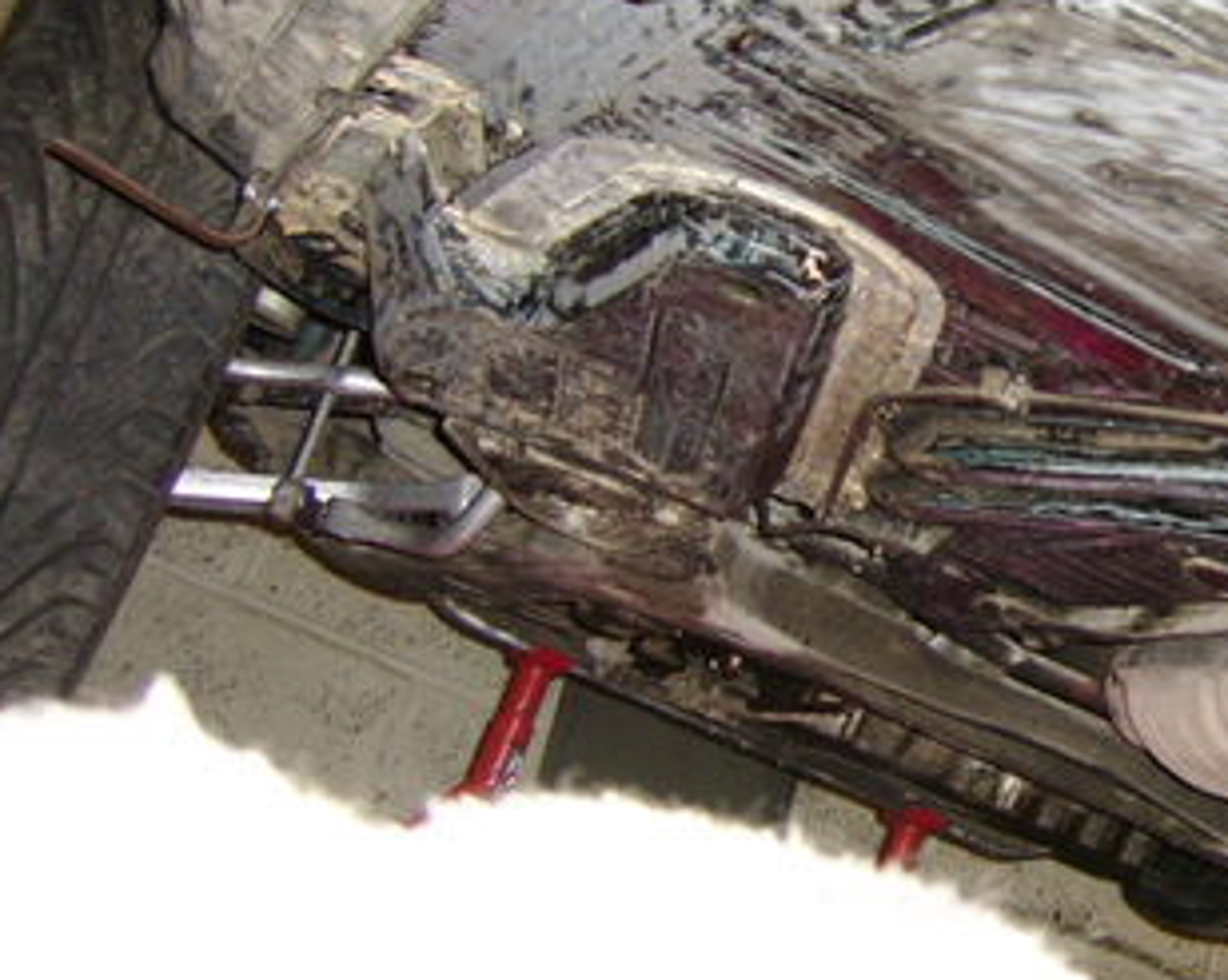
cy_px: 458
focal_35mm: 71
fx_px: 2579
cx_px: 1224
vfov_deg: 21.5
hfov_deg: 25.5
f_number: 2.8
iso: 154
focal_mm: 5.95
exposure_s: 1/30
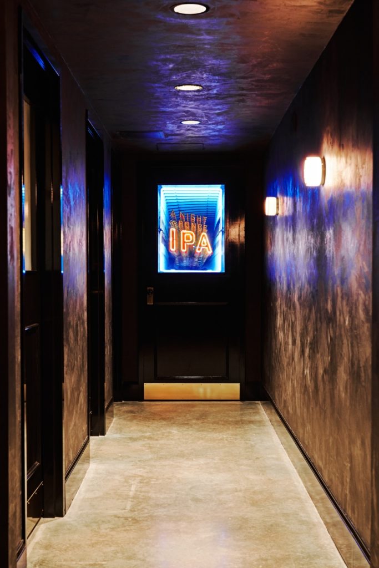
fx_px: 758
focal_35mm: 48
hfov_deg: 28.1
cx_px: 190
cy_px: 284
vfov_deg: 41.1
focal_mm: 48
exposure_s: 1/3
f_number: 6.3
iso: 500
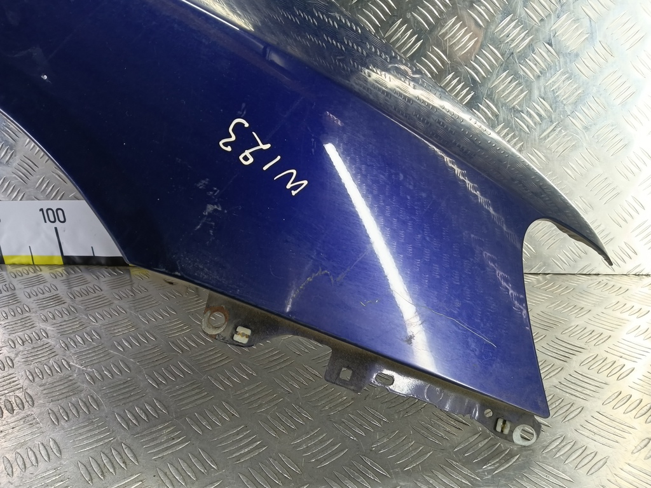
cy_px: 244
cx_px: 326
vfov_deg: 58.9
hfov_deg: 73.9
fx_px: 433
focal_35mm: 23
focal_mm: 4.11
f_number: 1.6
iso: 204
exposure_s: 1/50
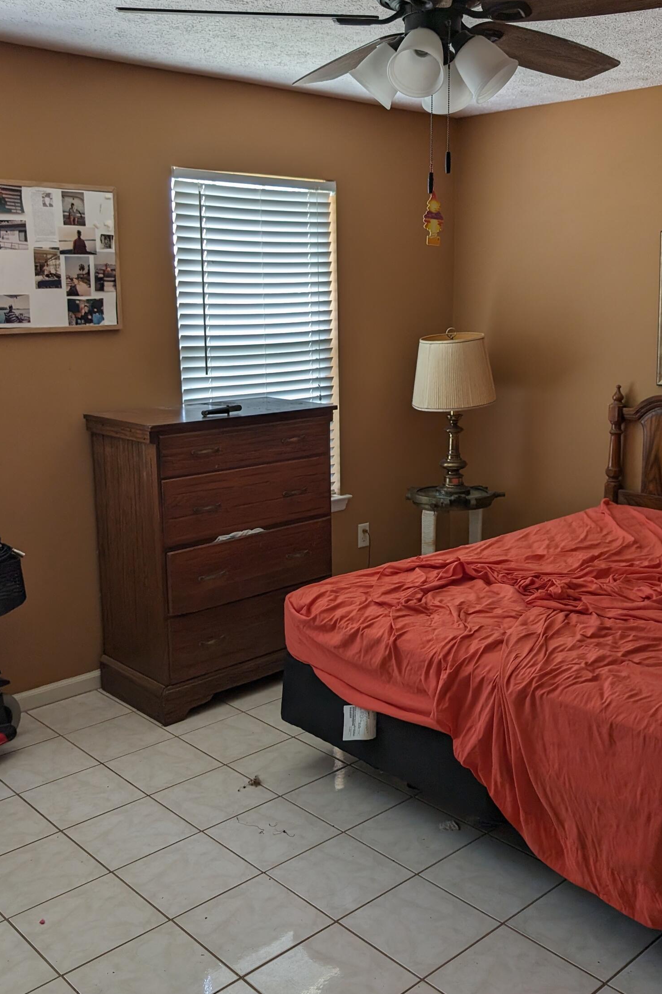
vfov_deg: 55.8
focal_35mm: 34
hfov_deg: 38.8
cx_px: 372
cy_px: 493
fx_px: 938
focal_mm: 6.9
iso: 63
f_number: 1.68
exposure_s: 1/65.9
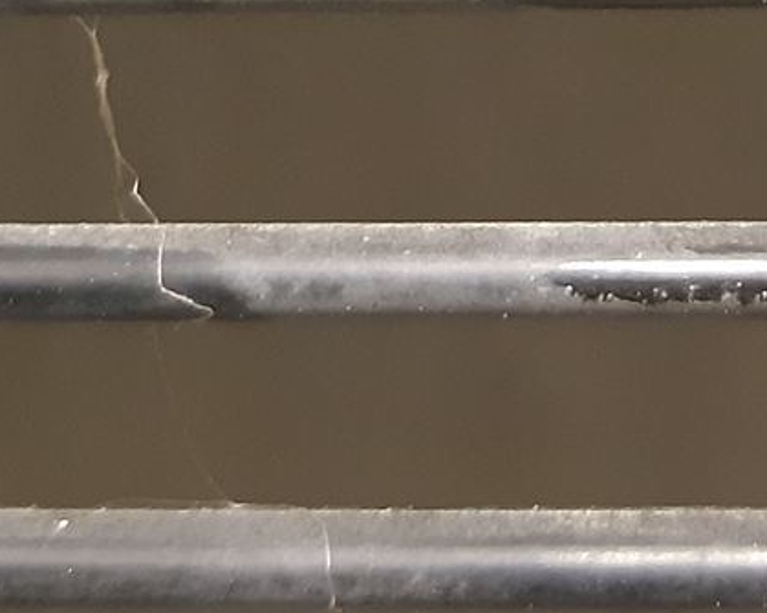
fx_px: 2814
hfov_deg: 15.2
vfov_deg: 11.5
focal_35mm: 124
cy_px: -489
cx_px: 782
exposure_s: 1/25
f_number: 1.7
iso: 500
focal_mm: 3.93
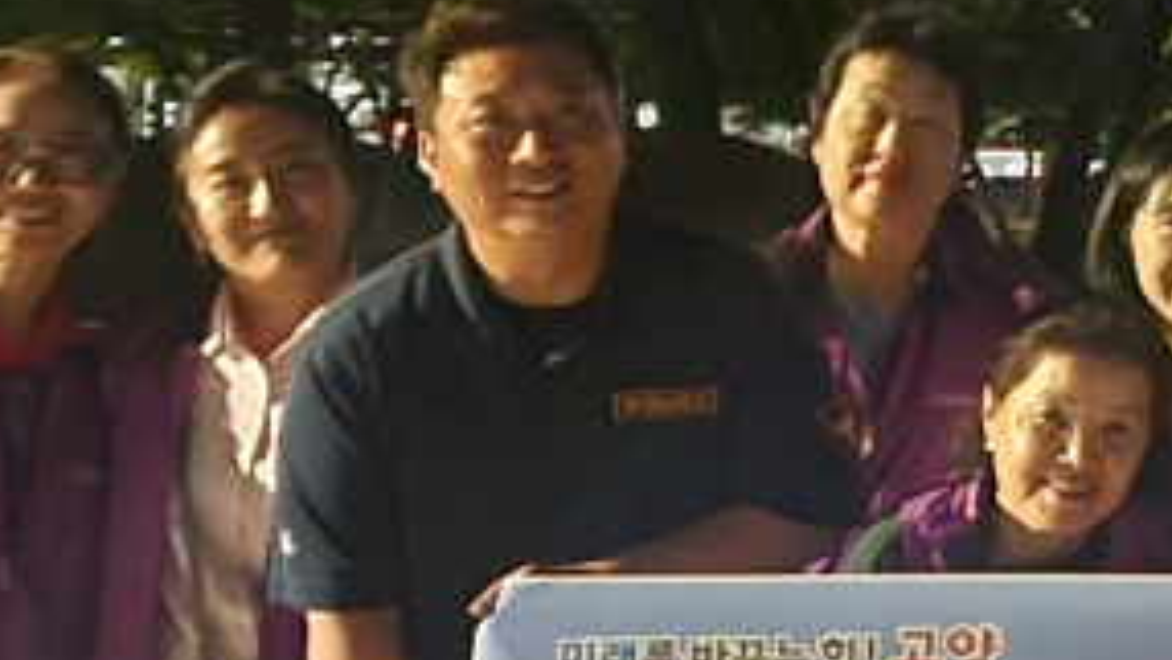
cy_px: -25
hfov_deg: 17.2
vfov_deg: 11.4
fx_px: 3264
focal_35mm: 105
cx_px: 2028
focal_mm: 5.4
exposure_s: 1/10
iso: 800
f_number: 1.8
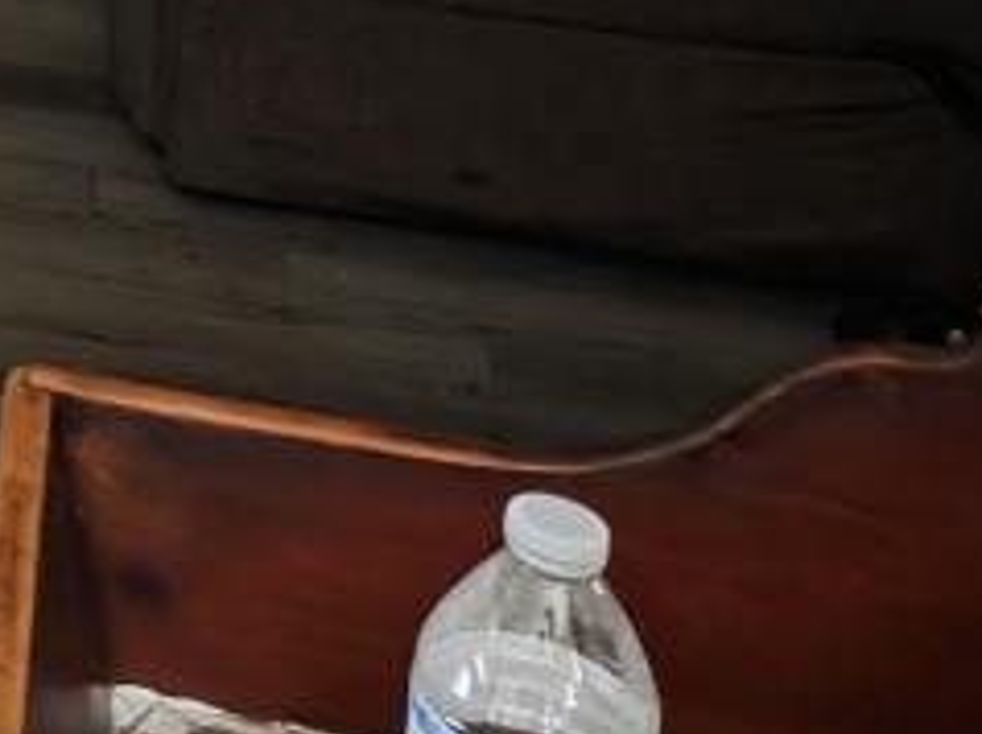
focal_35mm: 99
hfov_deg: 15.7
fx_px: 2806
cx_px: -974
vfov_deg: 13.2
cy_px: -660
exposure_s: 1/17.2
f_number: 1.7
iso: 2500
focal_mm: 6.25
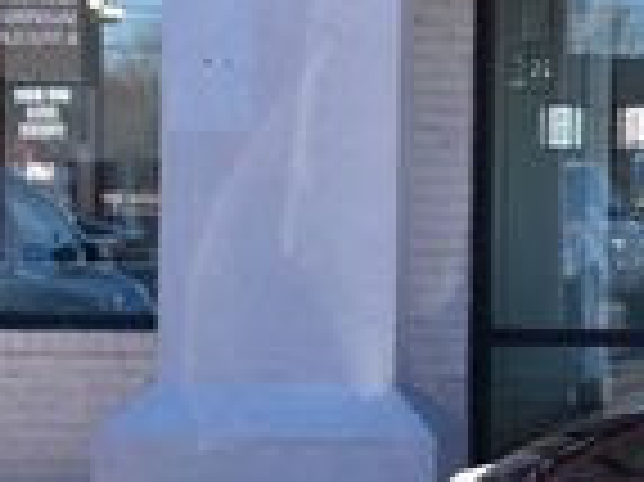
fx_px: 3365
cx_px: 1135
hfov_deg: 10.3
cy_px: 189
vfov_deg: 8.2
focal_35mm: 181
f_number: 10
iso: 400
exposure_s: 1/250
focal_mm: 28
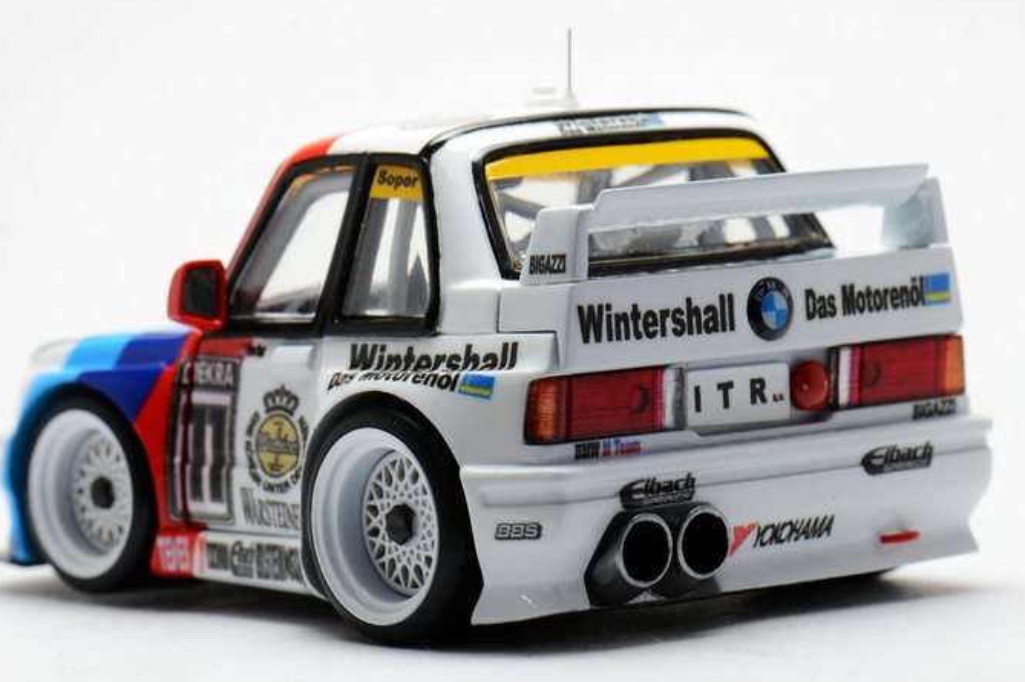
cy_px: 332
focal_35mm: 113
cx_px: 492
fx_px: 3215
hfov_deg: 18.1
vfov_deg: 12.1
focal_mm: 105
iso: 1250
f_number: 16
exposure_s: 1/80
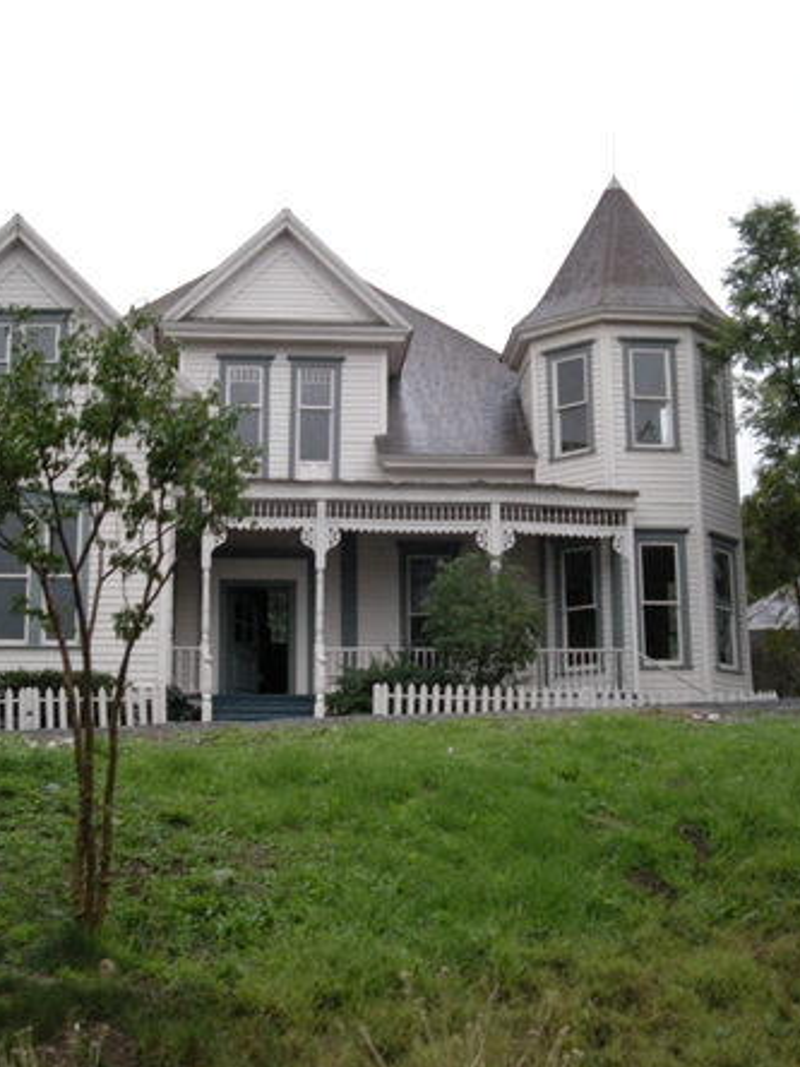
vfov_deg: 38.2
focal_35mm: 50
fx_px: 1541
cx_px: 399
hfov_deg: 29.1
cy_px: 538
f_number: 2.8
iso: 326
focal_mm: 7.9
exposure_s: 1/290
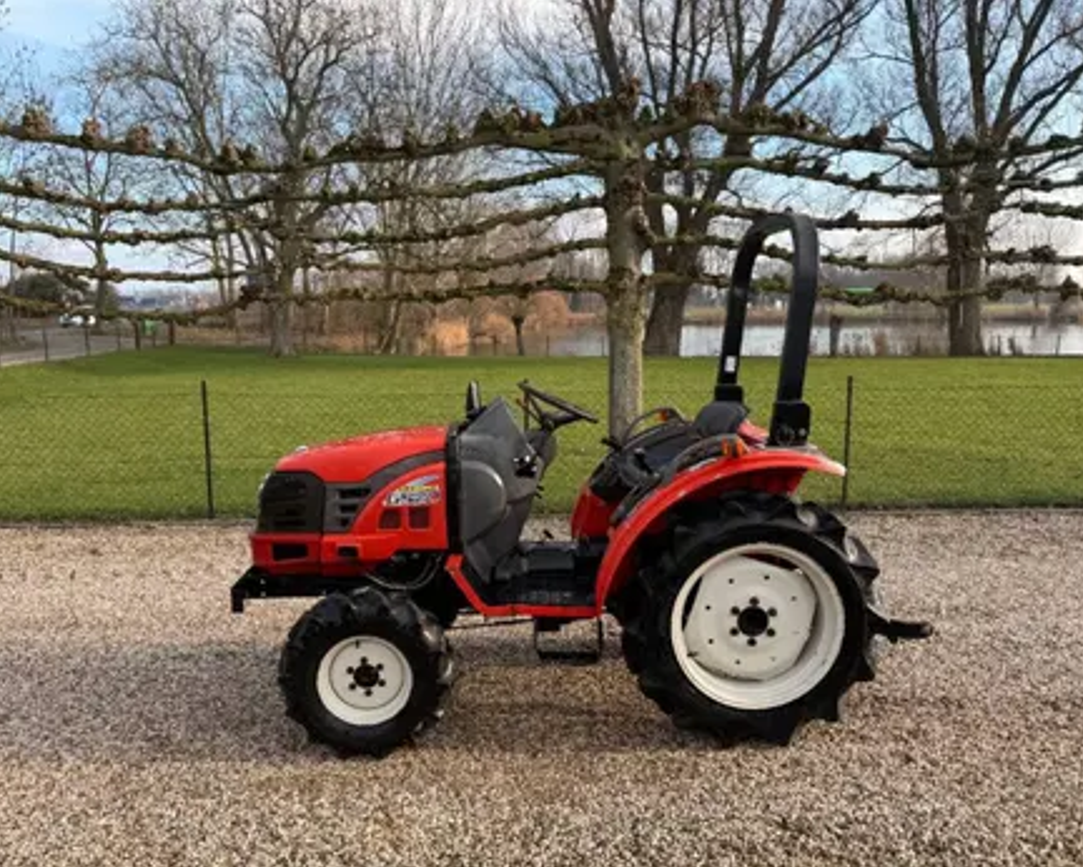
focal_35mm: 26
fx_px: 834
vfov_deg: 55.0
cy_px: 446
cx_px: 506
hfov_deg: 65.9
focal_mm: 6.76
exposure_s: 1/1122
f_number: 1.78
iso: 80
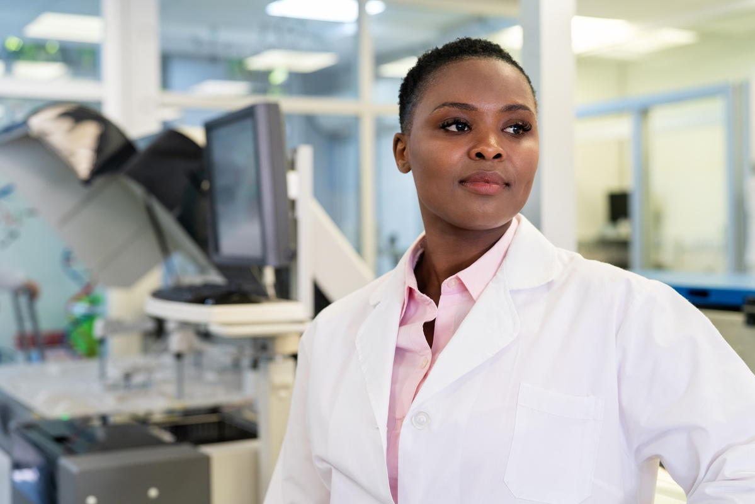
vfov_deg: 27.0
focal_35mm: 50
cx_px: 378
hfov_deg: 39.6
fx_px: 1049
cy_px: 252
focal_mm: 50
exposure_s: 1/125
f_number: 2.8
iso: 800
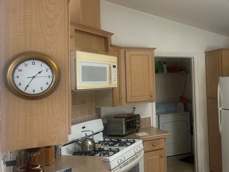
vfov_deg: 37.6
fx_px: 251
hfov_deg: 46.7
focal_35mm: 38
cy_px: 72
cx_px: 180
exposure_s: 1/121
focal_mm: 6.86
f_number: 1.78
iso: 200
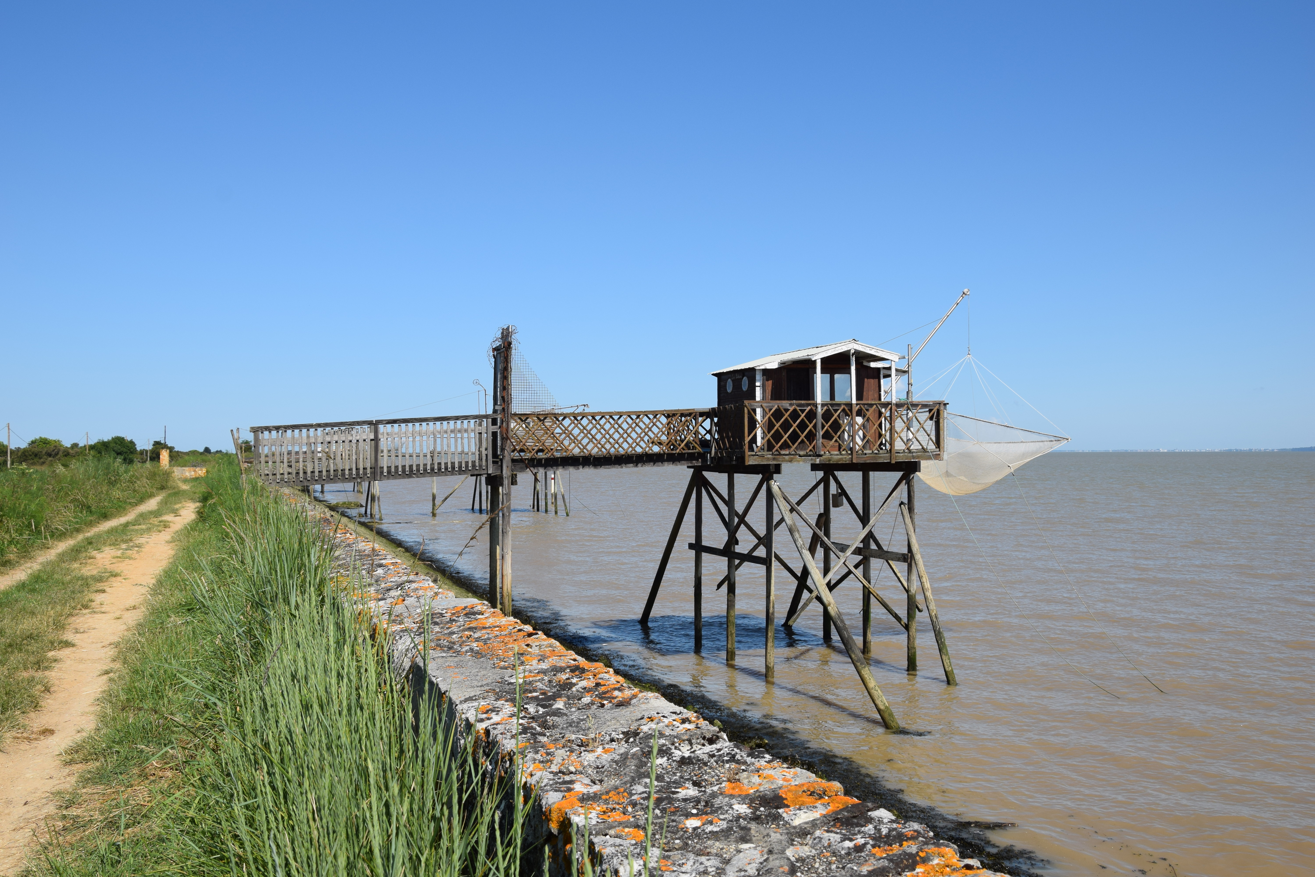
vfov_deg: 40.0
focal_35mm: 33
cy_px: 438
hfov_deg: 57.2
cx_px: 658
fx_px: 1205
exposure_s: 1/400
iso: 200
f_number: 10
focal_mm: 22
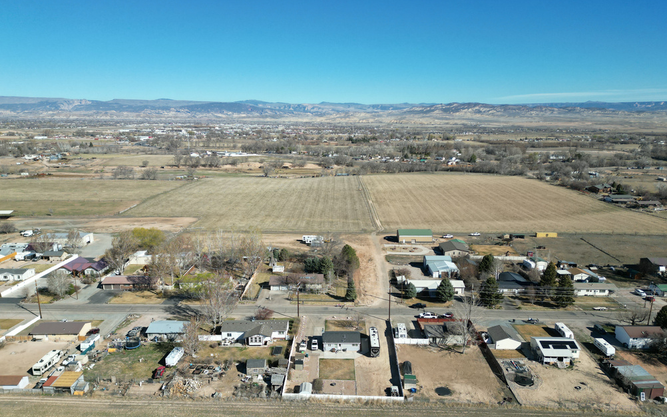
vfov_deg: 47.4
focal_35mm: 26
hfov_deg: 70.4
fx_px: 473
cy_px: 238
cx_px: 330
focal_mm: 6.72
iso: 110
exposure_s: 1/3000
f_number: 1.7
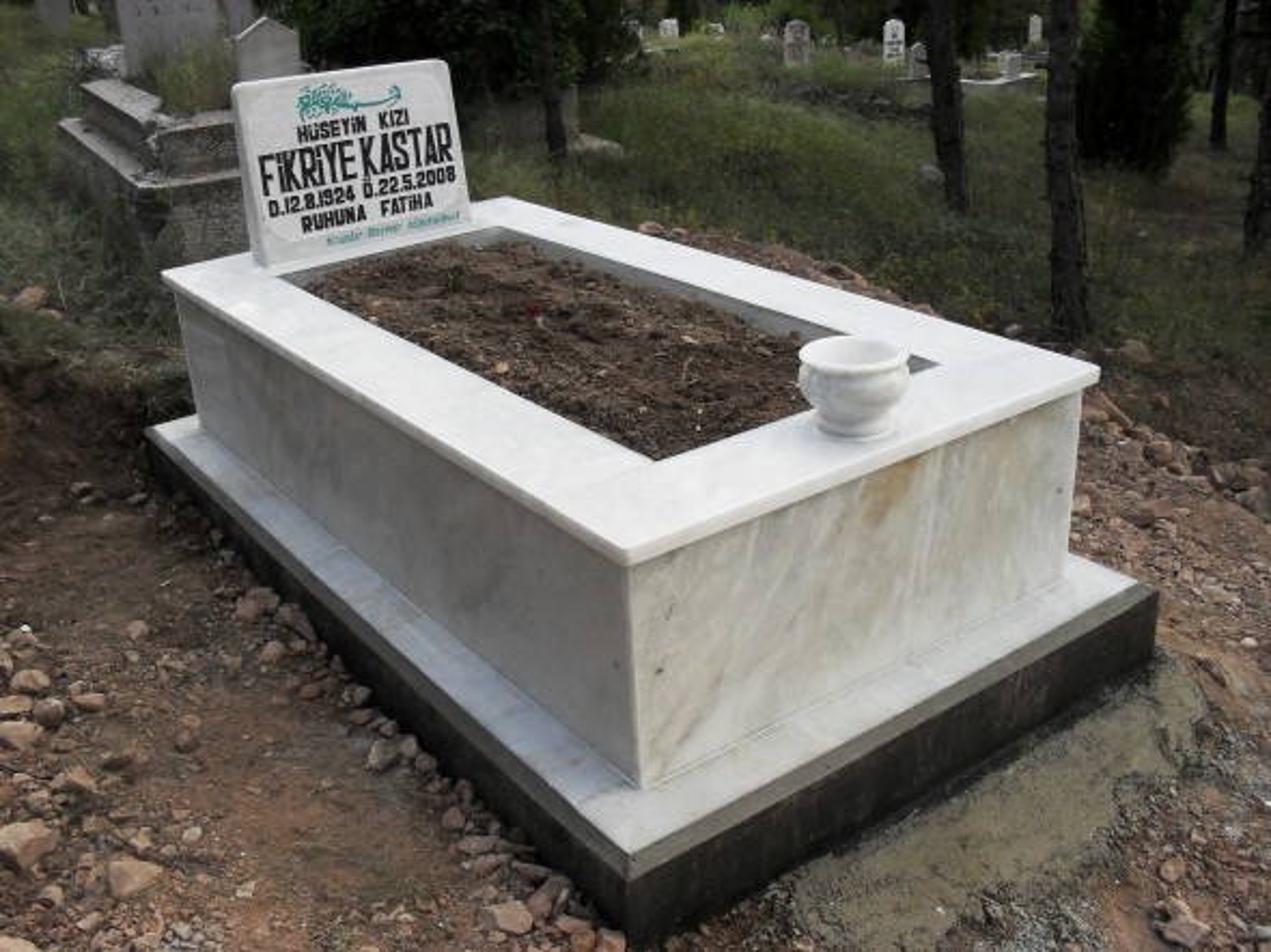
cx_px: 636
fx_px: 1285
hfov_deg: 52.6
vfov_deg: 40.7
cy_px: 476
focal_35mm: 35
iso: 100
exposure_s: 1/90
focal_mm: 6.3
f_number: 3.2
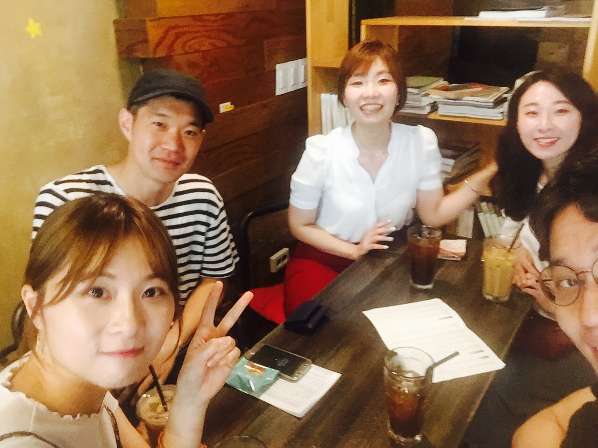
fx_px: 536
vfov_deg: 45.4
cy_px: 224
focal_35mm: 31
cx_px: 299
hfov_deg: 58.4
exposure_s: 1/30
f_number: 2.2
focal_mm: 2.65
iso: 320
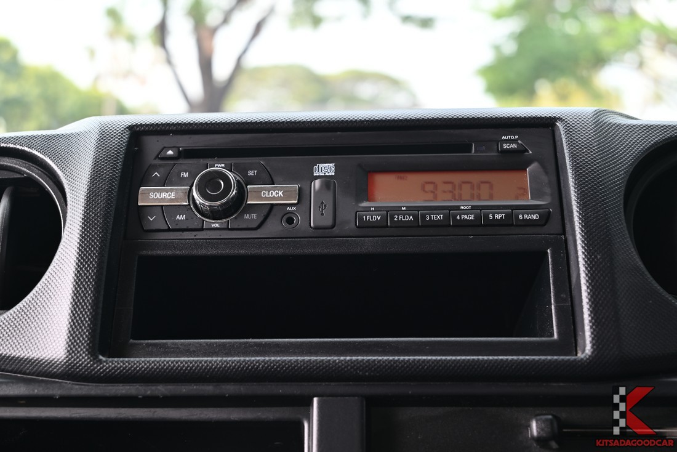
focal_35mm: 45
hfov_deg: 43.6
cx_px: 338
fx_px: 846
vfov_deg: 29.9
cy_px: 226
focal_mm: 45
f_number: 6.7
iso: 200
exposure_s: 1/45
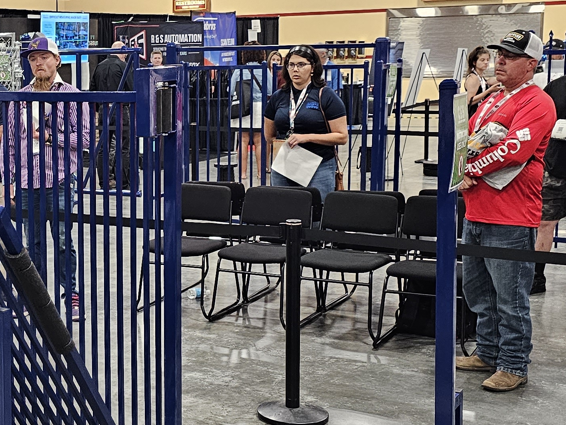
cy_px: 215
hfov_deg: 28.4
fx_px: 1063
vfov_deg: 22.6
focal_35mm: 65
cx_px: 29
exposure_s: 1/120
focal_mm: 6.3
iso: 500
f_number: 1.7
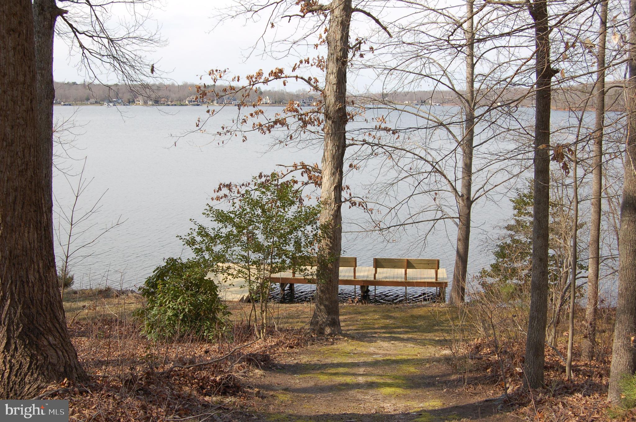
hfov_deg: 42.4
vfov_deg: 28.9
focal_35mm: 46
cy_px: 211
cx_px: 318
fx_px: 821
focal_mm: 31
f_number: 8
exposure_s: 1/250
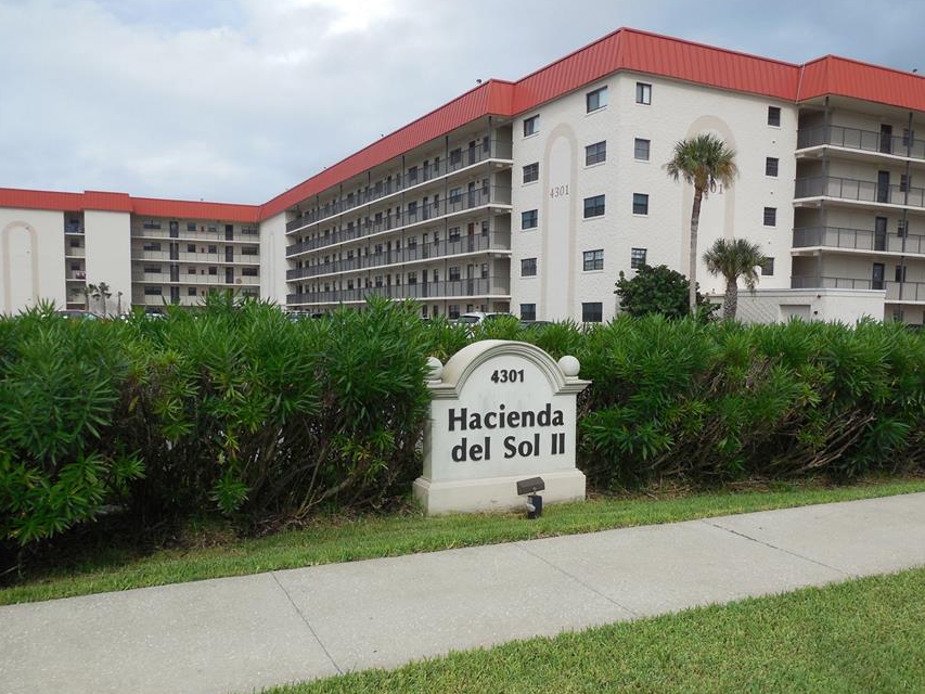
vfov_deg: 46.7
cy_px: 391
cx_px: 492
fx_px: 802
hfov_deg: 59.9
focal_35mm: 30
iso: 125
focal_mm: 4.5
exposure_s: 1/1000
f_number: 3.1
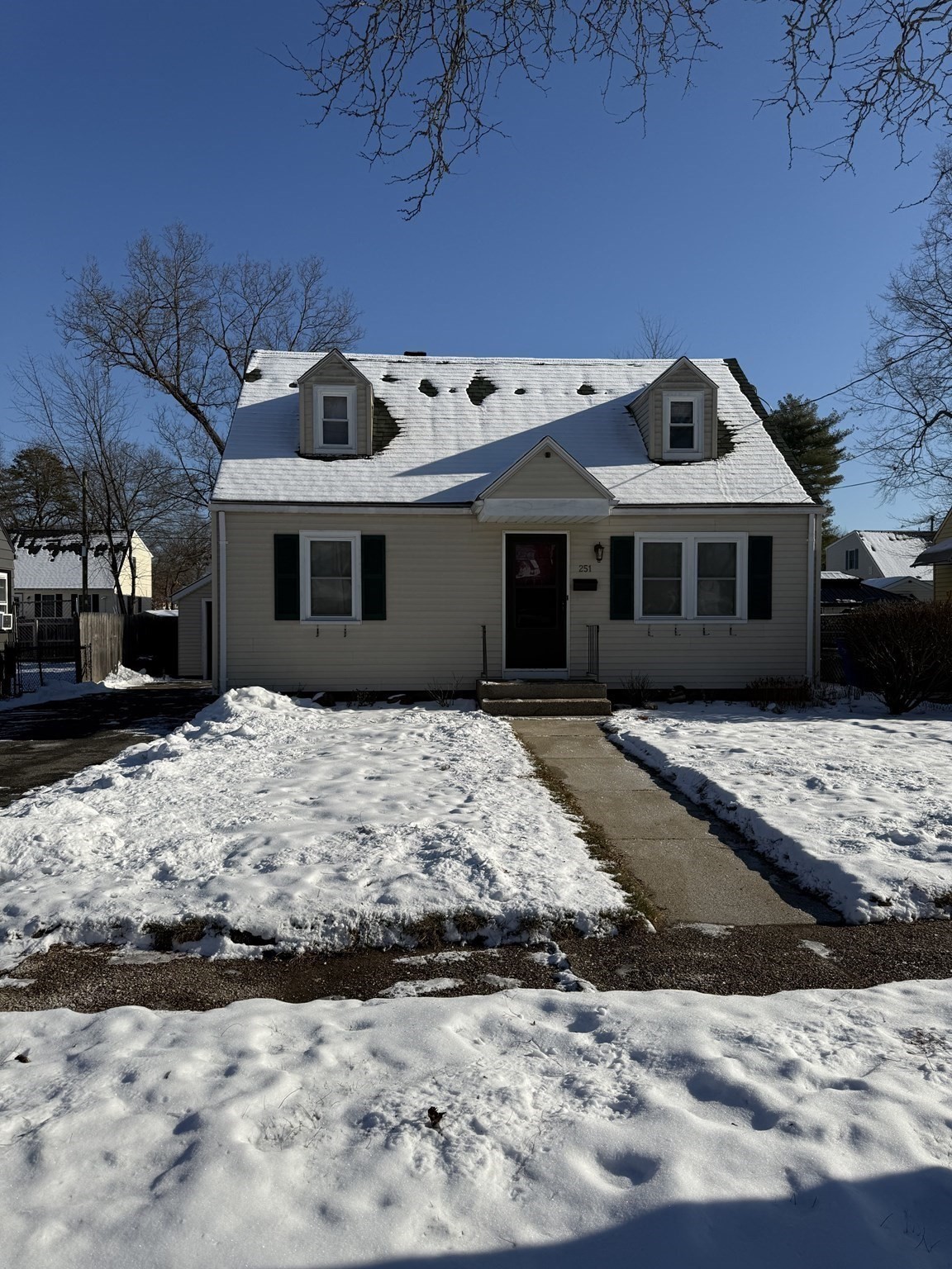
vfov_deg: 71.6
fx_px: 880
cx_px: 476
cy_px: 634
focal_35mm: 24
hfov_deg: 56.8
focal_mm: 6.76
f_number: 1.78
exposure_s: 1/10309
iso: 80
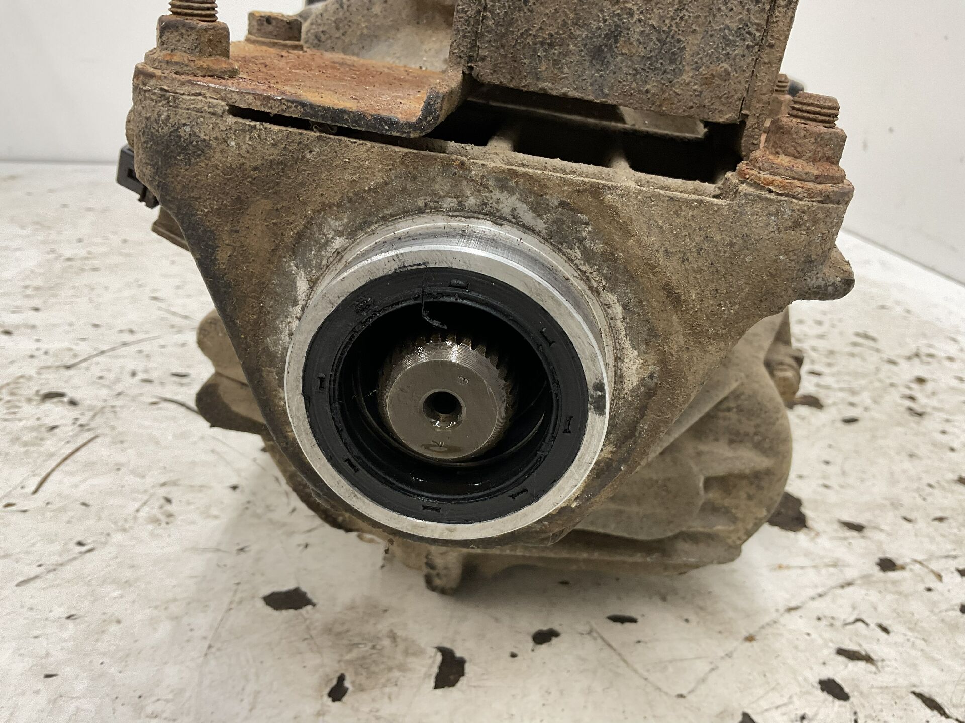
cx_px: 482
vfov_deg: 48.2
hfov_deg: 61.7
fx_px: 808
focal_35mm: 29
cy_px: 362
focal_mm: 3
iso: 40
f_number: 1.8
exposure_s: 1/50
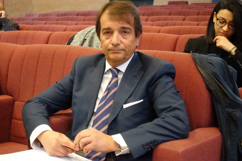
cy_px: 81
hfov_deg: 33.9
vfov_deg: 23.0
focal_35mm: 59
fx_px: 397
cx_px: 123
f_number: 2.8
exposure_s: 1/60
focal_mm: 21.19
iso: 6400
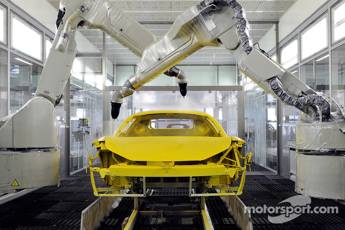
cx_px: 172
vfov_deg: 37.8
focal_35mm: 35
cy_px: 115
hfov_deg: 54.4
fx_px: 335
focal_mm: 35
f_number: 6.3
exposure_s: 1/100
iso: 800
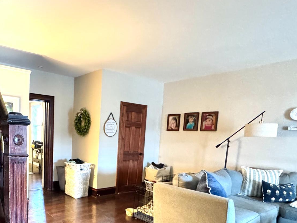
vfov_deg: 51.3
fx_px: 223
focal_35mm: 26
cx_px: 81
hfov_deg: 64.0
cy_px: 161
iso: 1000
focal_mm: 2.22
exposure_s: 1/60
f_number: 2.2
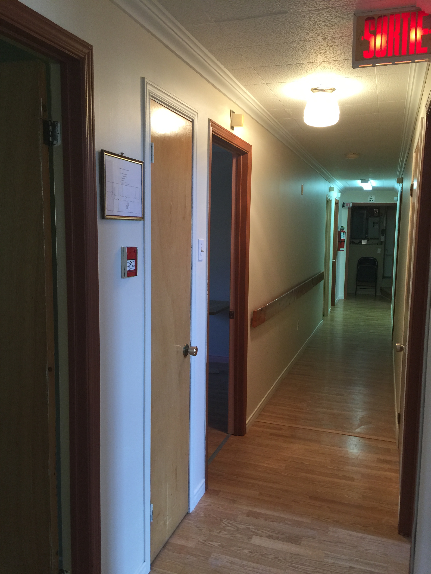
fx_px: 481
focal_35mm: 29
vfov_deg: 61.7
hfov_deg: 48.2
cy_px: 287
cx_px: 216
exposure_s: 1/30
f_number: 2.2
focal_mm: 4.15
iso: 50
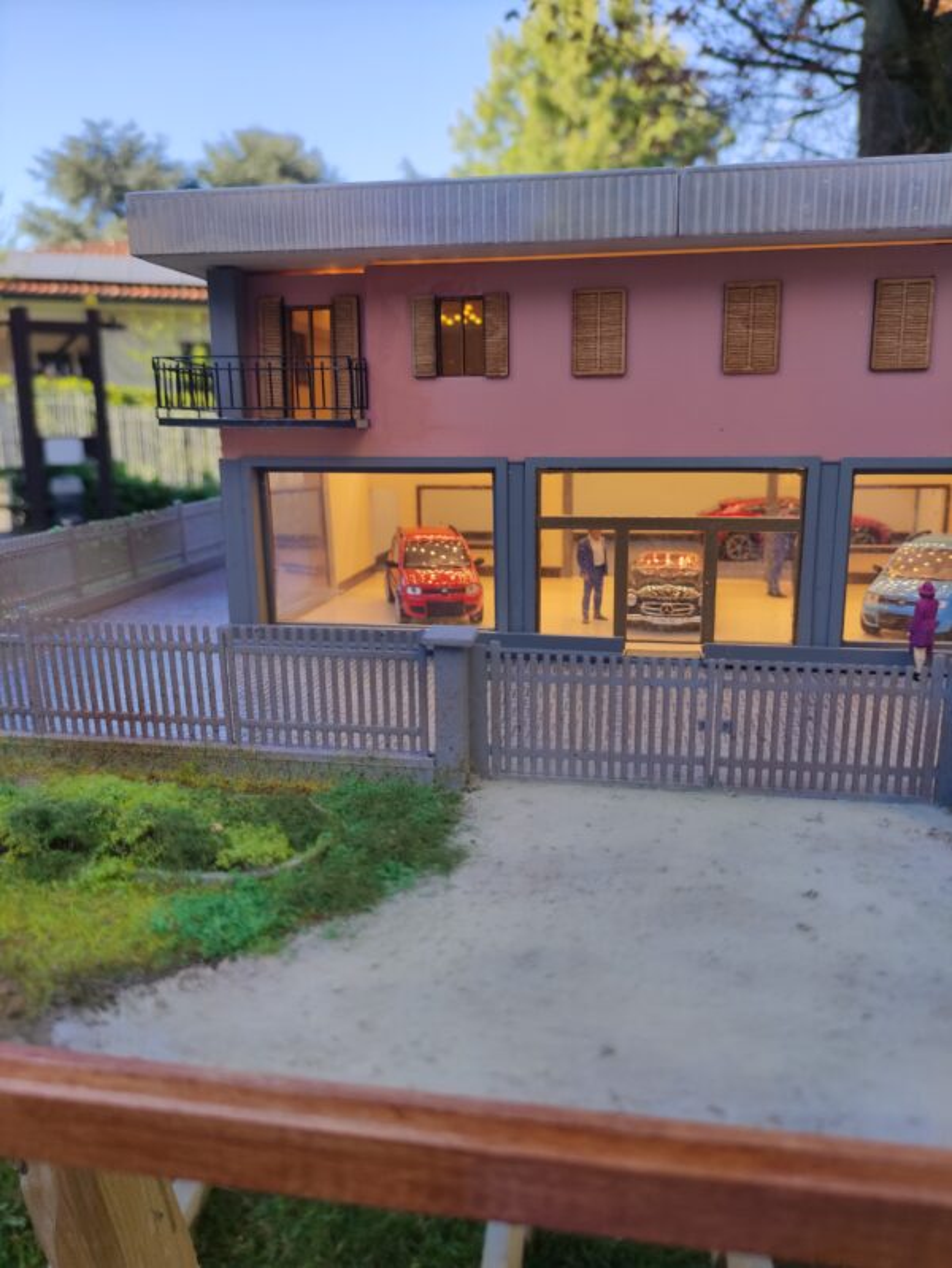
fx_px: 916
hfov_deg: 54.9
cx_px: 476
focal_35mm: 25
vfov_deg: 69.4
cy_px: 634
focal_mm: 5.43
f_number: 1.89
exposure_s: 1/476
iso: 50
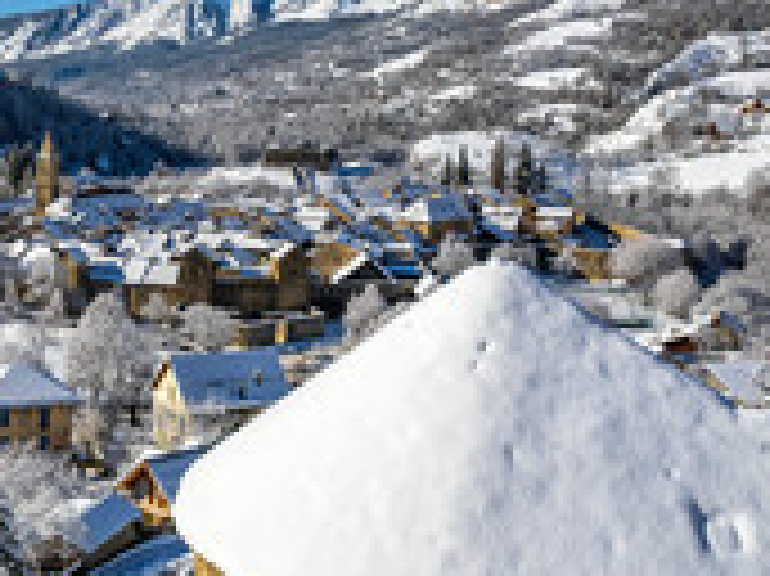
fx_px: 1156
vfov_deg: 27.6
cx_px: 50
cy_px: 148
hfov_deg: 34.4
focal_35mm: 52
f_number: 2.8
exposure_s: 1/6400
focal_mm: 8.4
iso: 100
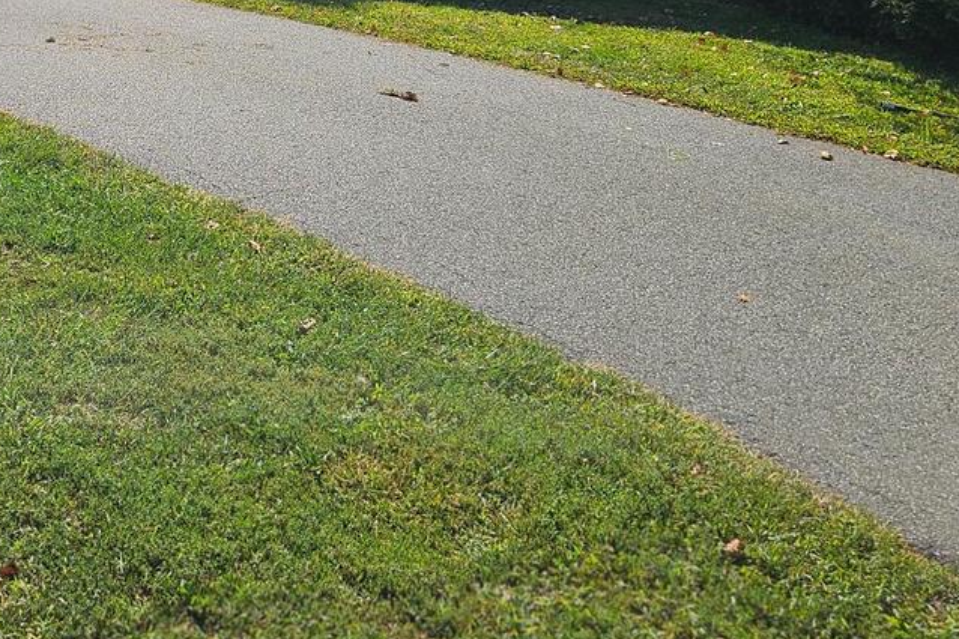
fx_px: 1438
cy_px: -81
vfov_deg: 23.4
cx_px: 122
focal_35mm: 54
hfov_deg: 35.0
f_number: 1.8
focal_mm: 5.4
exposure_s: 1/2122
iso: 25
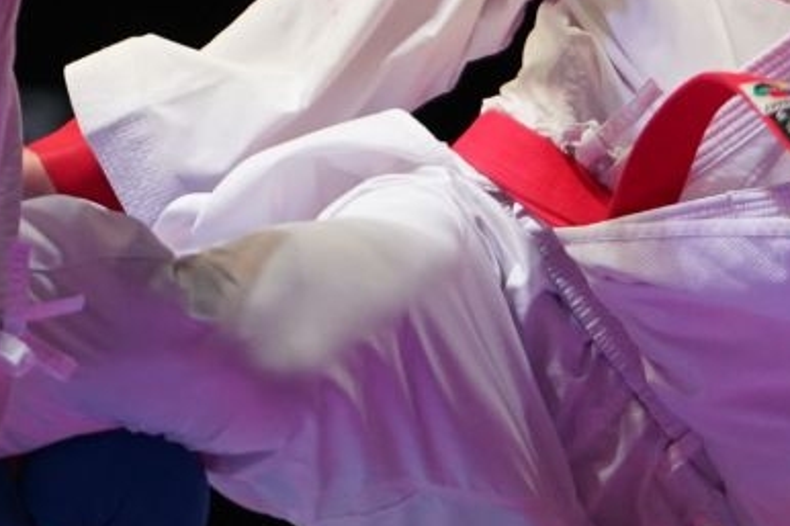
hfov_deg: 2.2
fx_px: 20267
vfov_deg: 1.5
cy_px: 39
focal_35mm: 924
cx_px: 434
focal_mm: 198
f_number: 2.8
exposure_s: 1/1000
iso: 1600
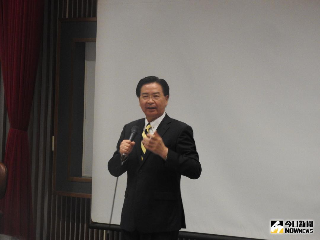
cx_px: 160
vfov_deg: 9.9
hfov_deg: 13.2
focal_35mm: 150
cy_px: 120
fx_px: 1387
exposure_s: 1/8
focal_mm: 26.9
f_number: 5.2
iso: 800
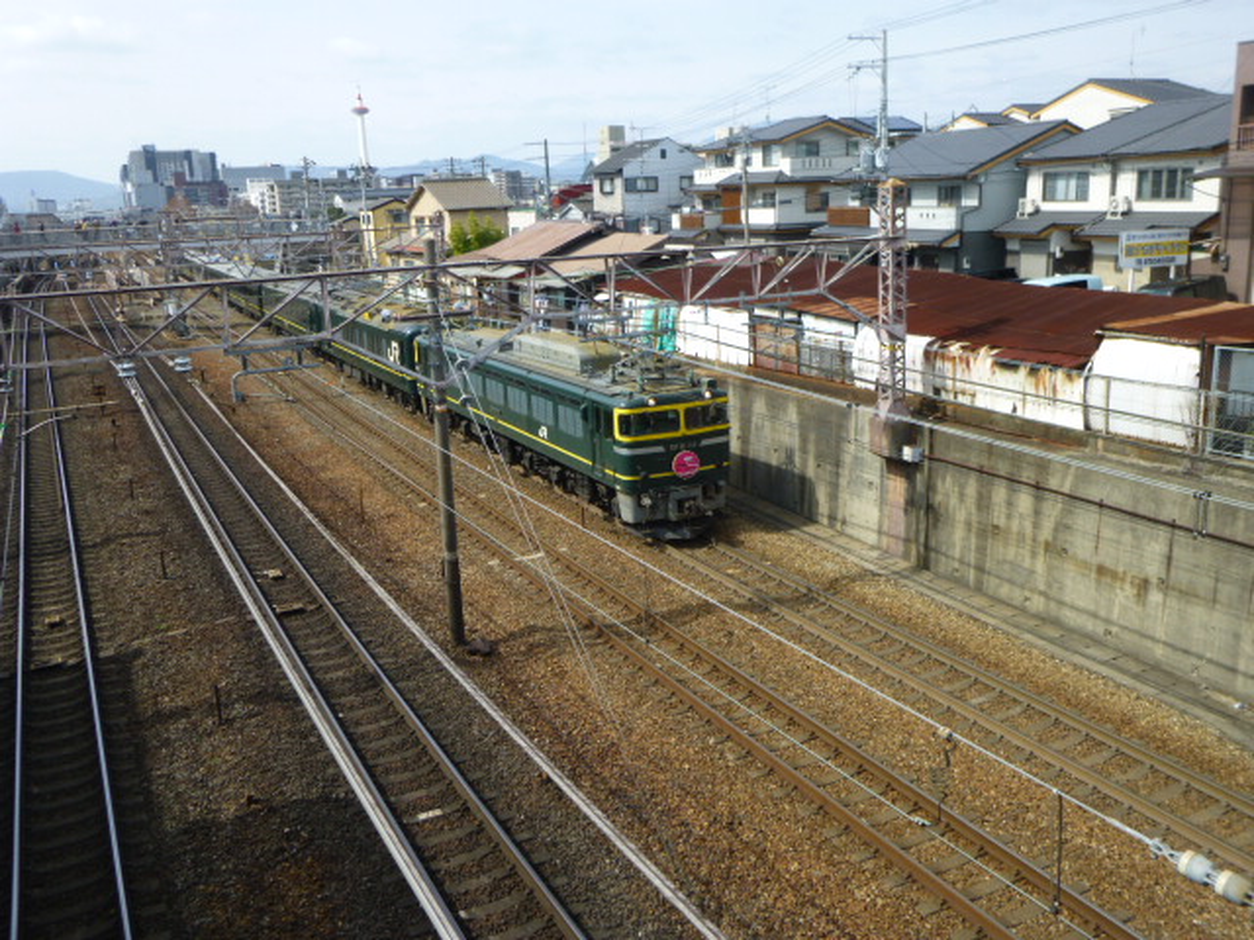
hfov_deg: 61.7
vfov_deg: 48.2
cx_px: 627
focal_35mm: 29
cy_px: 470
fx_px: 1051
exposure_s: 1/640
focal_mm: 5.2
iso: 100
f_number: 3.3
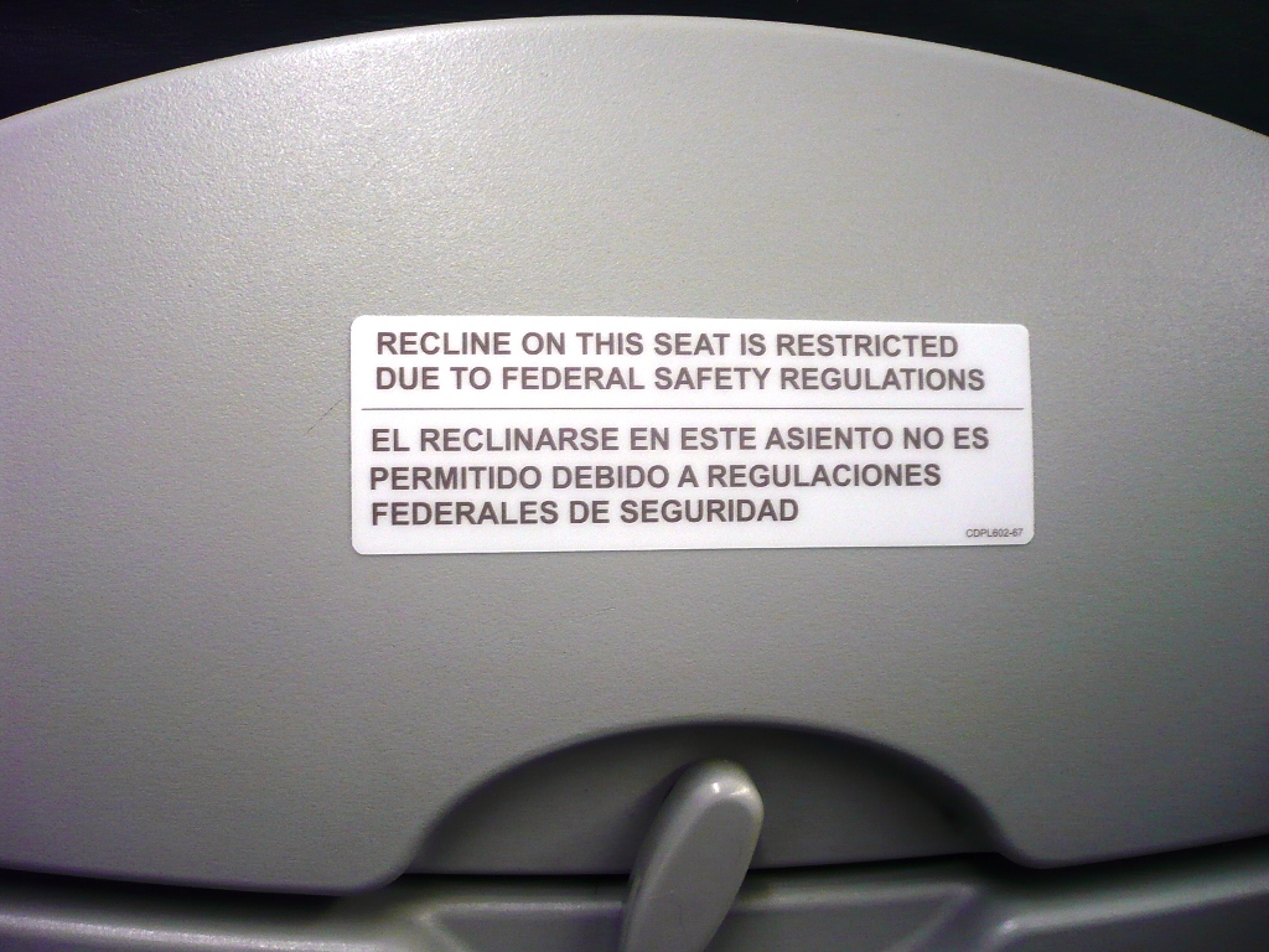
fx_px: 1283
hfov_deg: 52.6
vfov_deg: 40.7
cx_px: 634
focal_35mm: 35
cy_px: 476
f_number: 2.8
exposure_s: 1/10
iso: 200
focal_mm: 5.8
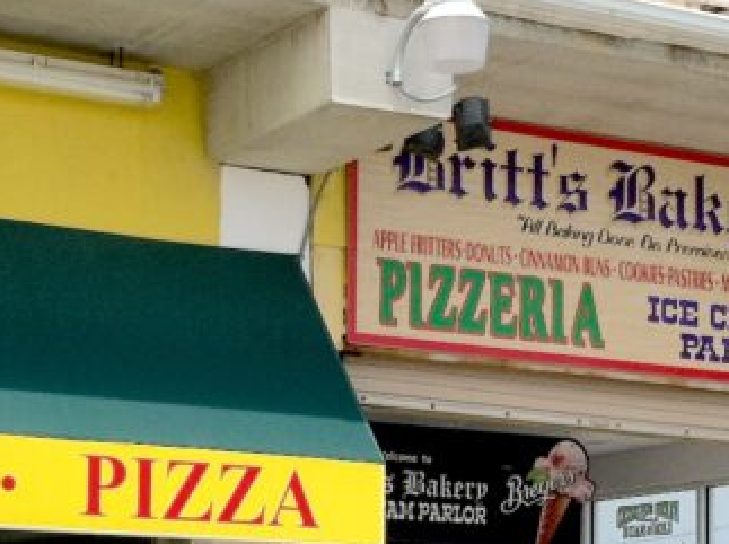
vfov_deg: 13.1
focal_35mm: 111
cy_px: 568
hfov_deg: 17.7
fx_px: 2333
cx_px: 266
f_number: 2.8
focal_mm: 3.85
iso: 80
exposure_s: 1/1304
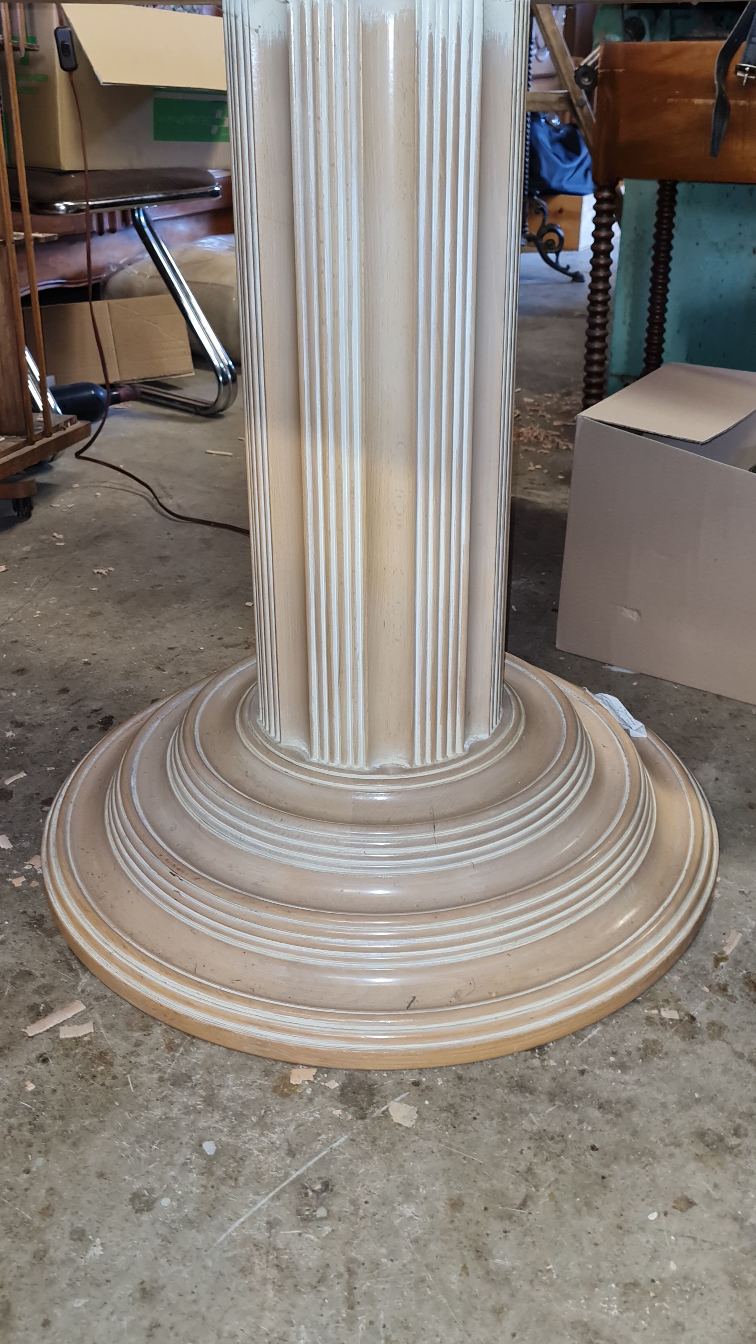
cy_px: 562
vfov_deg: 56.3
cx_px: 380
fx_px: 1247
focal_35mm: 35
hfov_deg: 33.7
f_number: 1.8
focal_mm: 5.4
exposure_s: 1/50
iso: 500
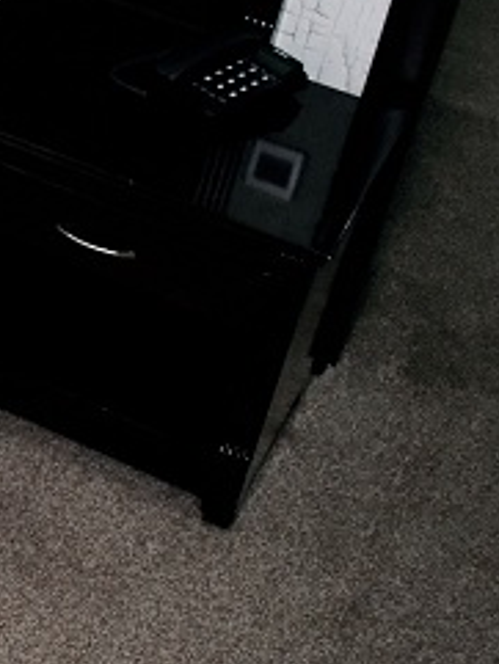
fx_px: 2208
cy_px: -85
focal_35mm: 115
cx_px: -769
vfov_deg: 16.5
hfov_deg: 10.7
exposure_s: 1/100
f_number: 4.5
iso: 1600
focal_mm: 20
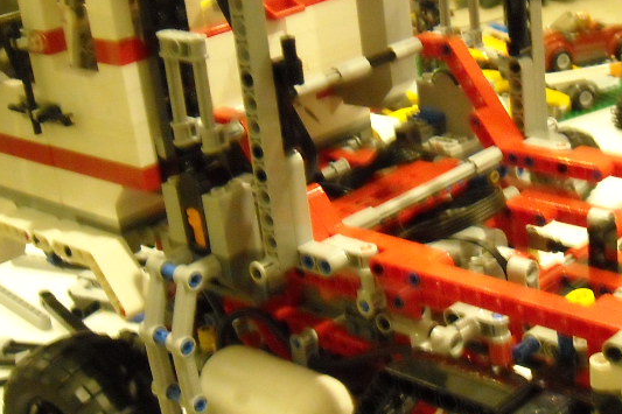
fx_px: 1209
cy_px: 264
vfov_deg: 19.4
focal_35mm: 70
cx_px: 464
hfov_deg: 28.4
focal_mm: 5.7
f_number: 2.8
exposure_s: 1/8
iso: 672
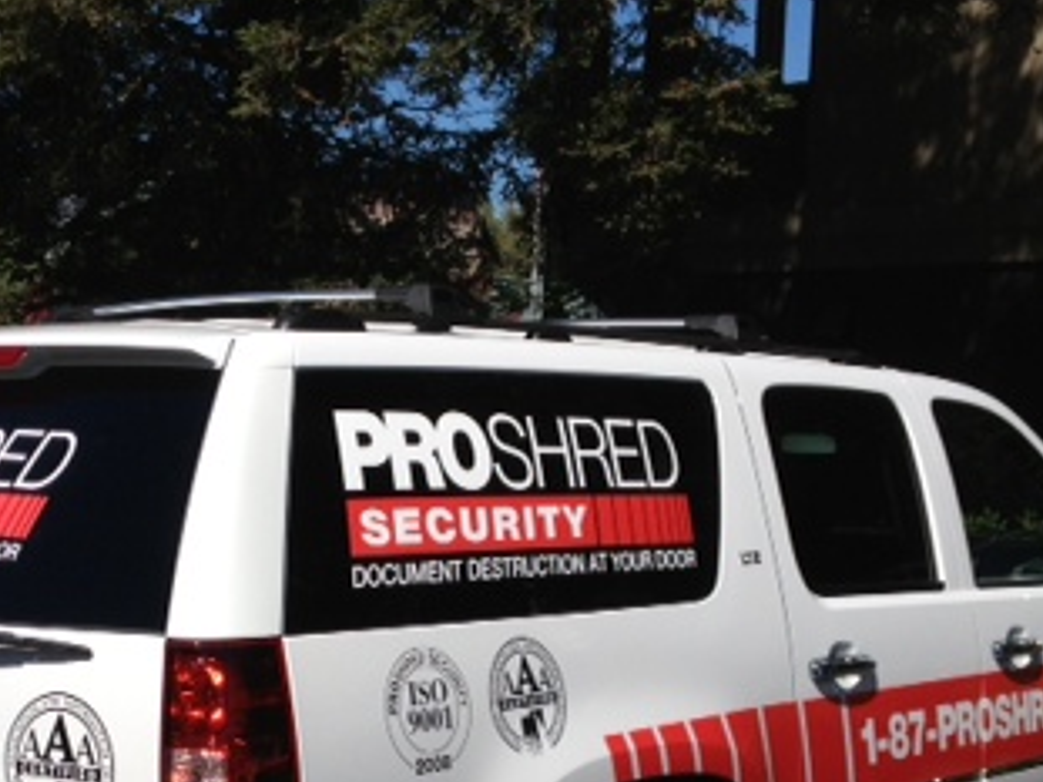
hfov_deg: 27.0
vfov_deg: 20.1
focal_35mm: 72
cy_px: 681
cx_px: 416
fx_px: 2169
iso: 50
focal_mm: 4.28
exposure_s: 1/2632
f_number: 2.4
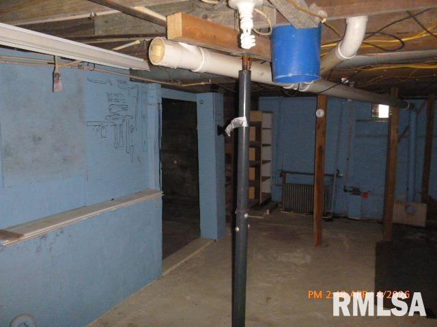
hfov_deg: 65.3
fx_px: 341
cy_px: 164
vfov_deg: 51.4
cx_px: 218
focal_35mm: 27
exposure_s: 1/60
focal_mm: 4.8
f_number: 4
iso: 800
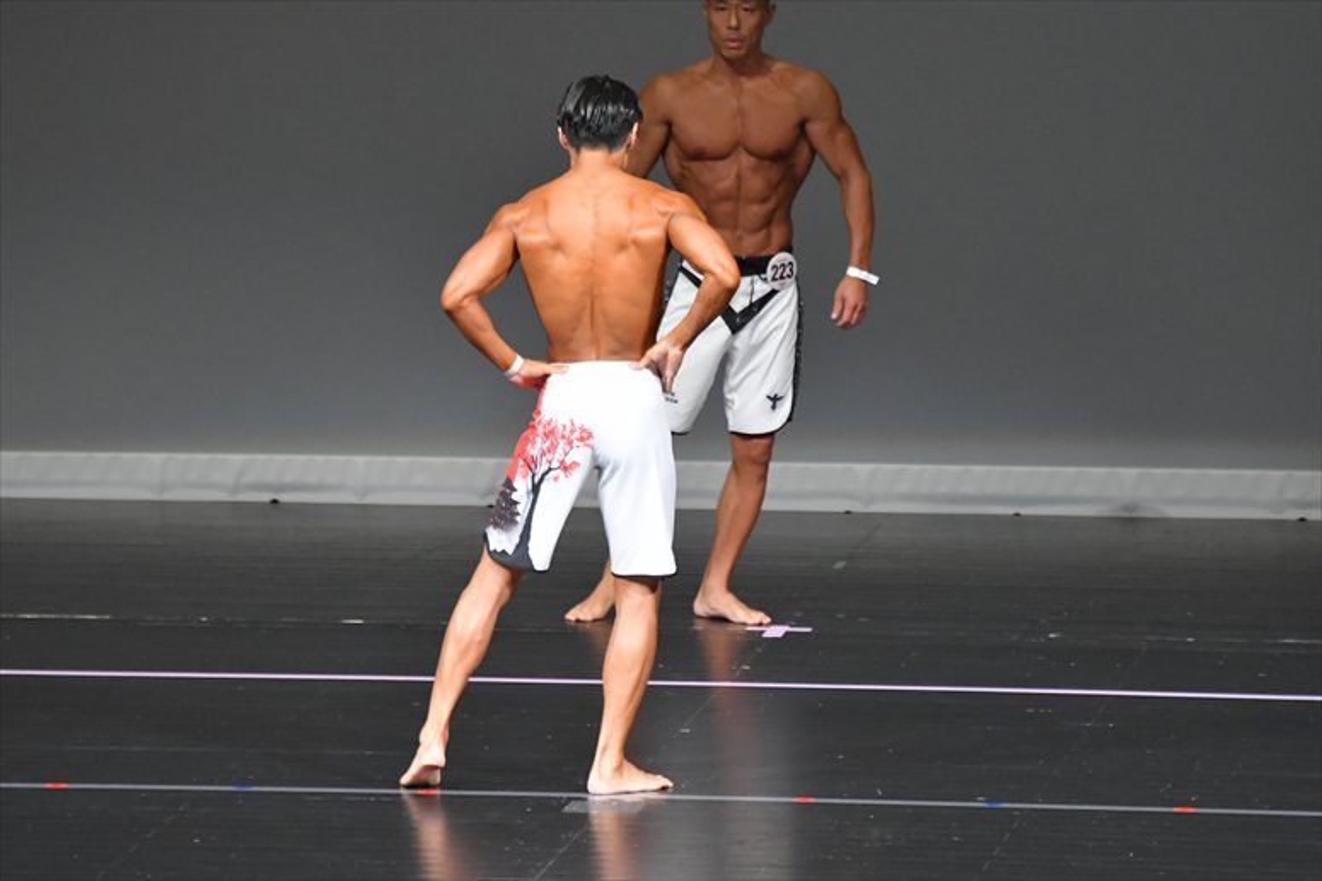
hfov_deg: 6.0
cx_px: 661
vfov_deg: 4.0
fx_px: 12663
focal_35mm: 345
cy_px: 440
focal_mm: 230
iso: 5000
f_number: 5.6
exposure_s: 1/400
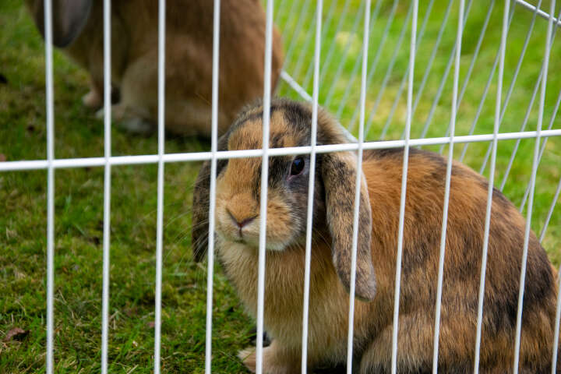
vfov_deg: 13.0
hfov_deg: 19.5
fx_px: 1636
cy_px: 187
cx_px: 280
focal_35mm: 105
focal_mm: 70
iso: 400
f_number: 5.3
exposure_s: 1/500
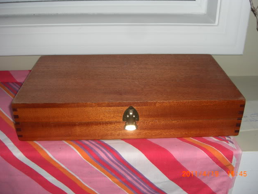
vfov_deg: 36.8
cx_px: 131
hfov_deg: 47.9
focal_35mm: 39
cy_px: 95
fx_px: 291
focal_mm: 7.9
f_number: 2.8
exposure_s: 1/60
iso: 100
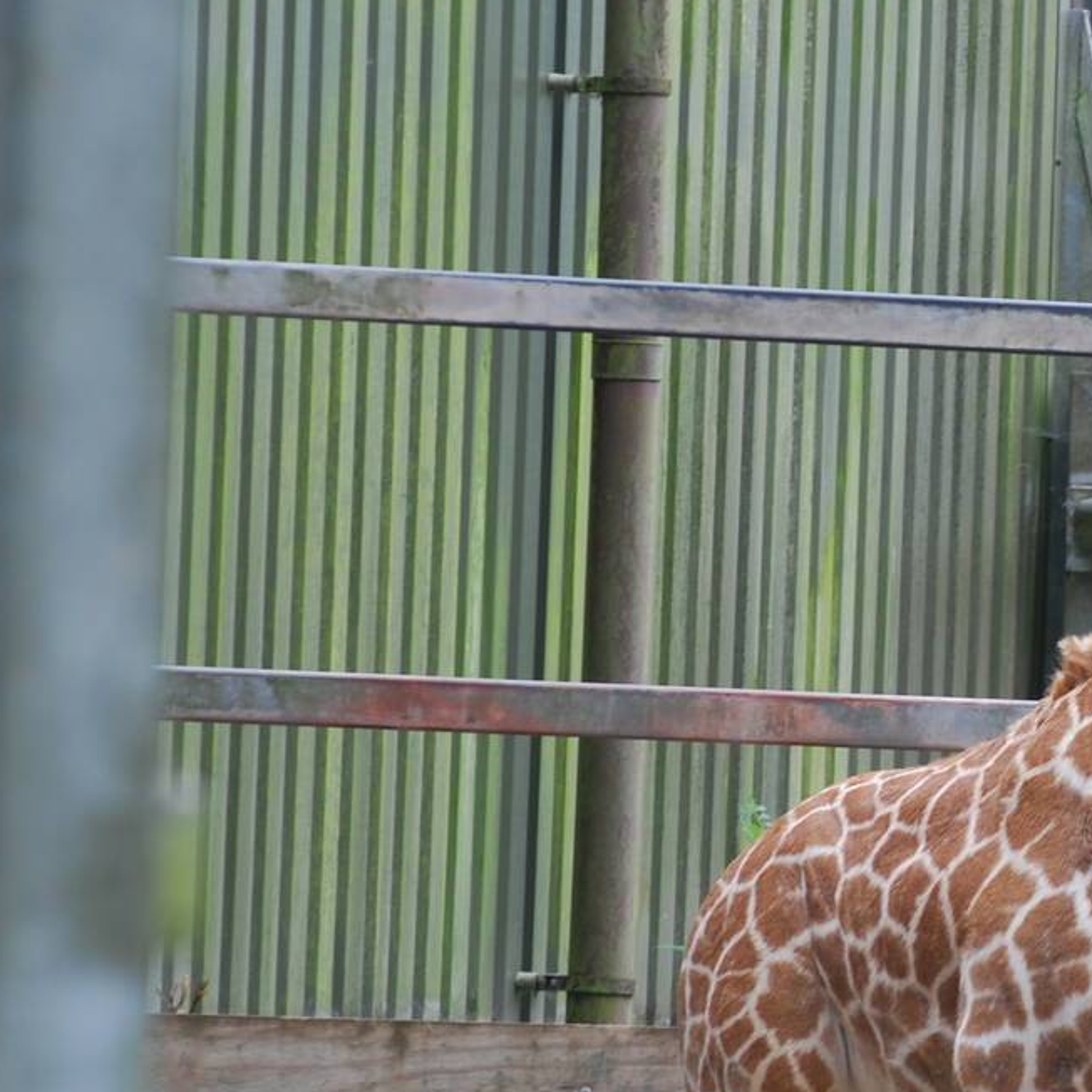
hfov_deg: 2.5
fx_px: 24591
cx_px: 1330
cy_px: 666
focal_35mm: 689
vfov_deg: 2.5
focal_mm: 220
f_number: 7.1
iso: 200
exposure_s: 1/125
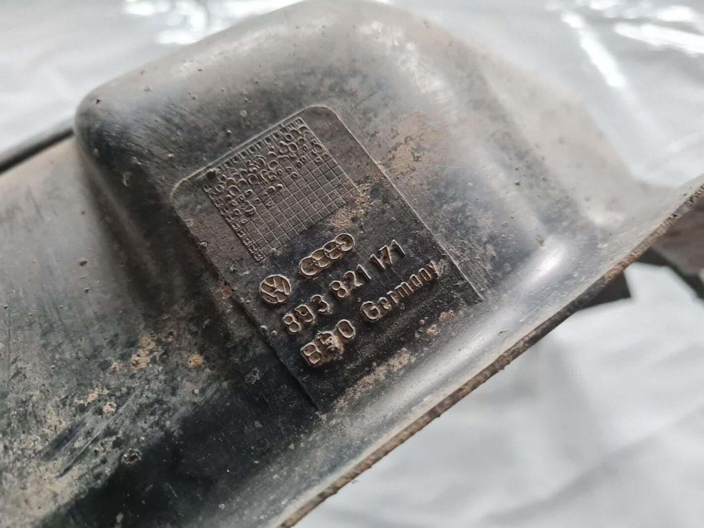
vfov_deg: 53.1
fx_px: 529
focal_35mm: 26
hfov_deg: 67.3
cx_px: 352
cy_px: 264
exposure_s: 1/50
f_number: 1.8
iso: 640
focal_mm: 5.4
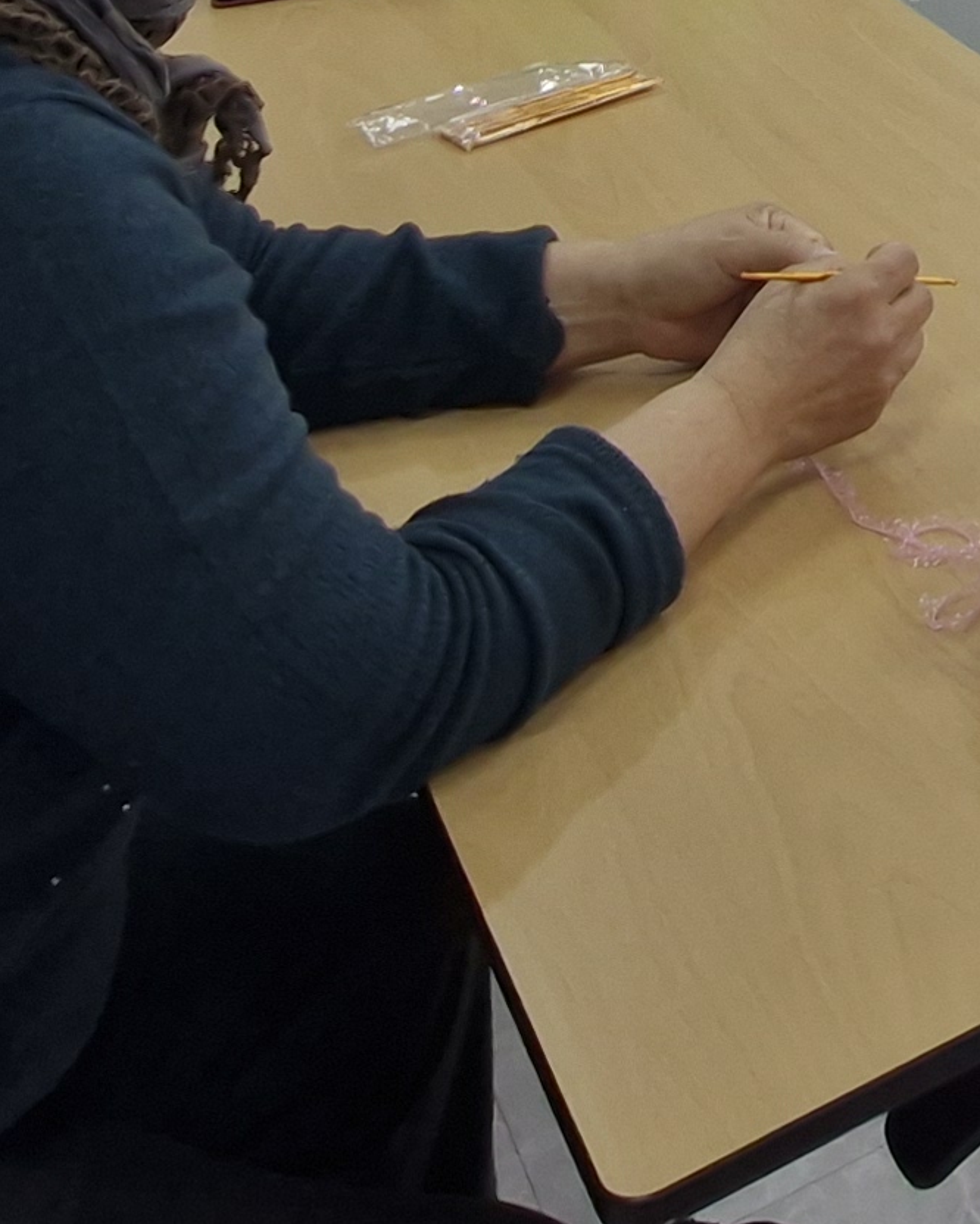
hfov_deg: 21.8
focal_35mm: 61
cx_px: 1361
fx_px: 2211
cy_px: -583
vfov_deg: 24.5
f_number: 2.2
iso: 64
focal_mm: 1.74
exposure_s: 1/120
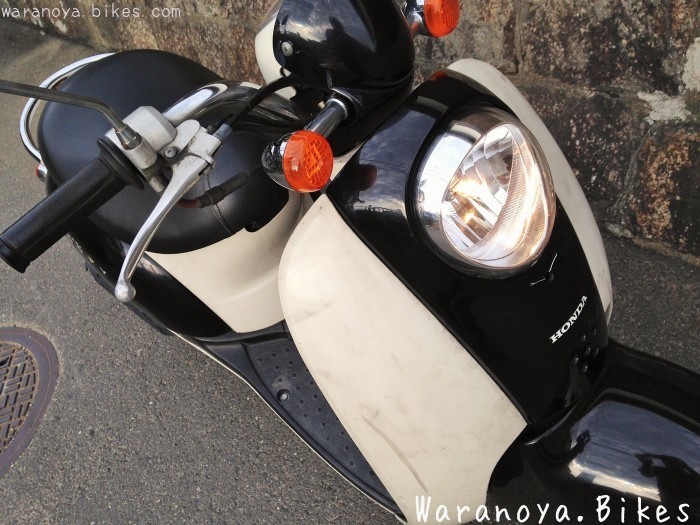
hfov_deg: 55.4
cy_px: 262
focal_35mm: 33
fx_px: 667
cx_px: 350
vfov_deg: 42.9
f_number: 2.4
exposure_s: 1/565
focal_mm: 4.12
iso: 50
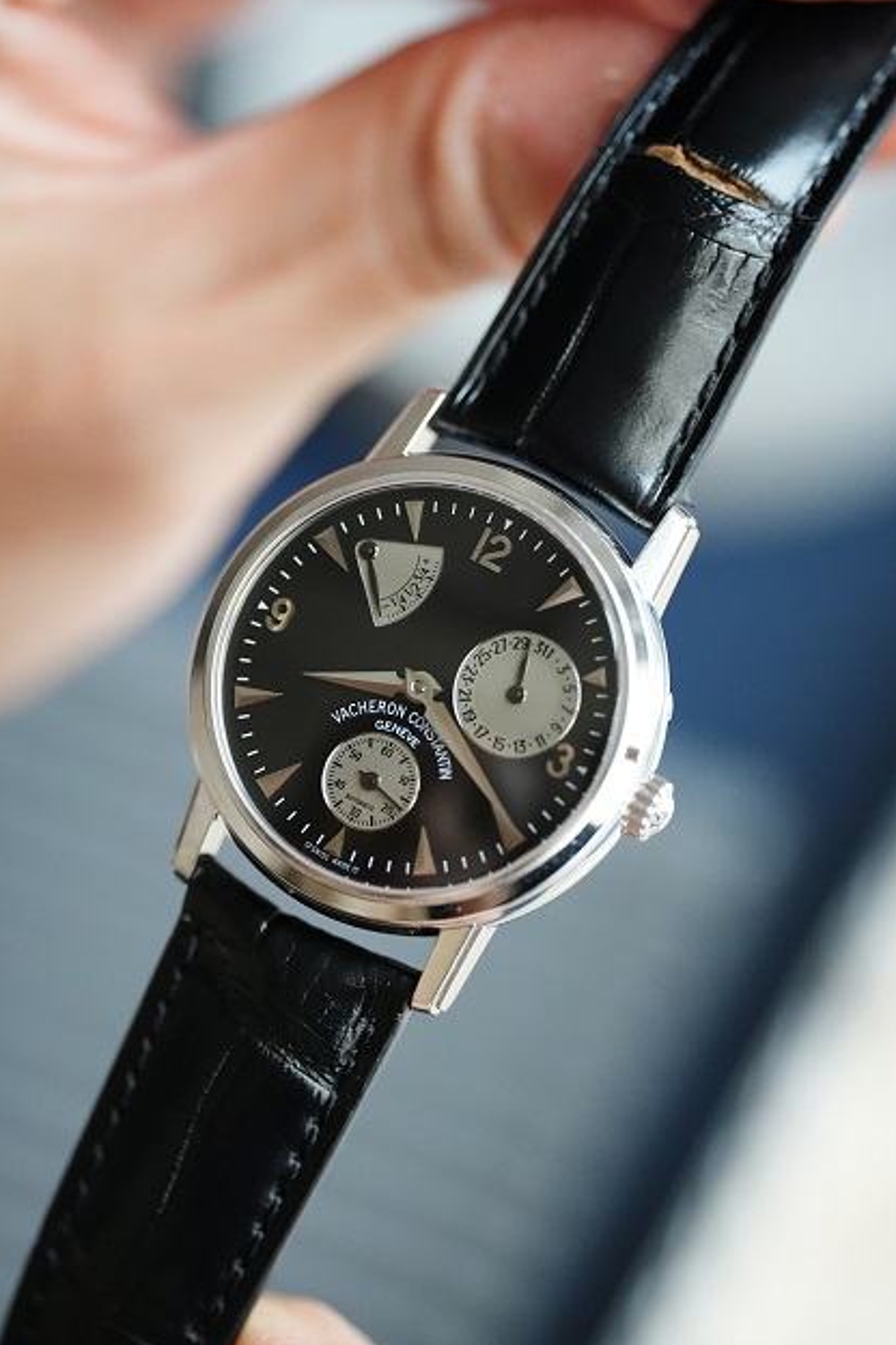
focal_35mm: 115
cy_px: 710
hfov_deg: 11.9
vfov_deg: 17.8
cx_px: 416
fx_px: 4298
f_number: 2.8
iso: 8000
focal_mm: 105
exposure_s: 1/250
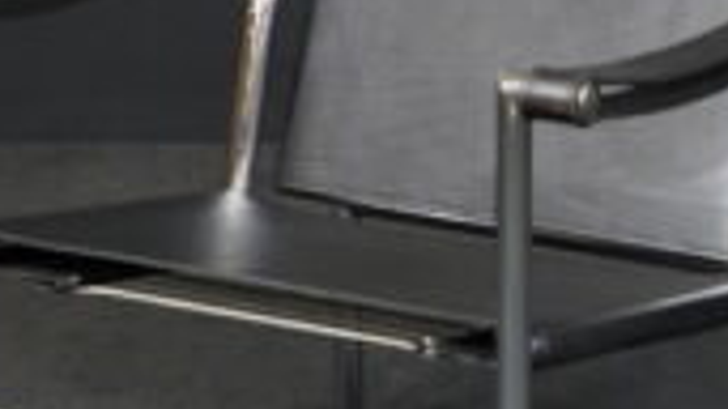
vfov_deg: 5.3
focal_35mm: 231
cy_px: 217
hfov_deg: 9.3
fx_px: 4457
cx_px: 345
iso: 5000
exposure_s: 1/125
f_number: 7.1
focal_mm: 63
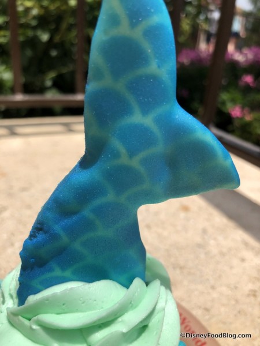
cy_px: 173
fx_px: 280
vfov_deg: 63.4
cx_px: 130
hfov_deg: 49.7
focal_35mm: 28
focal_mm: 3.99
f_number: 1.8
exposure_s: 1/3003
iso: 20
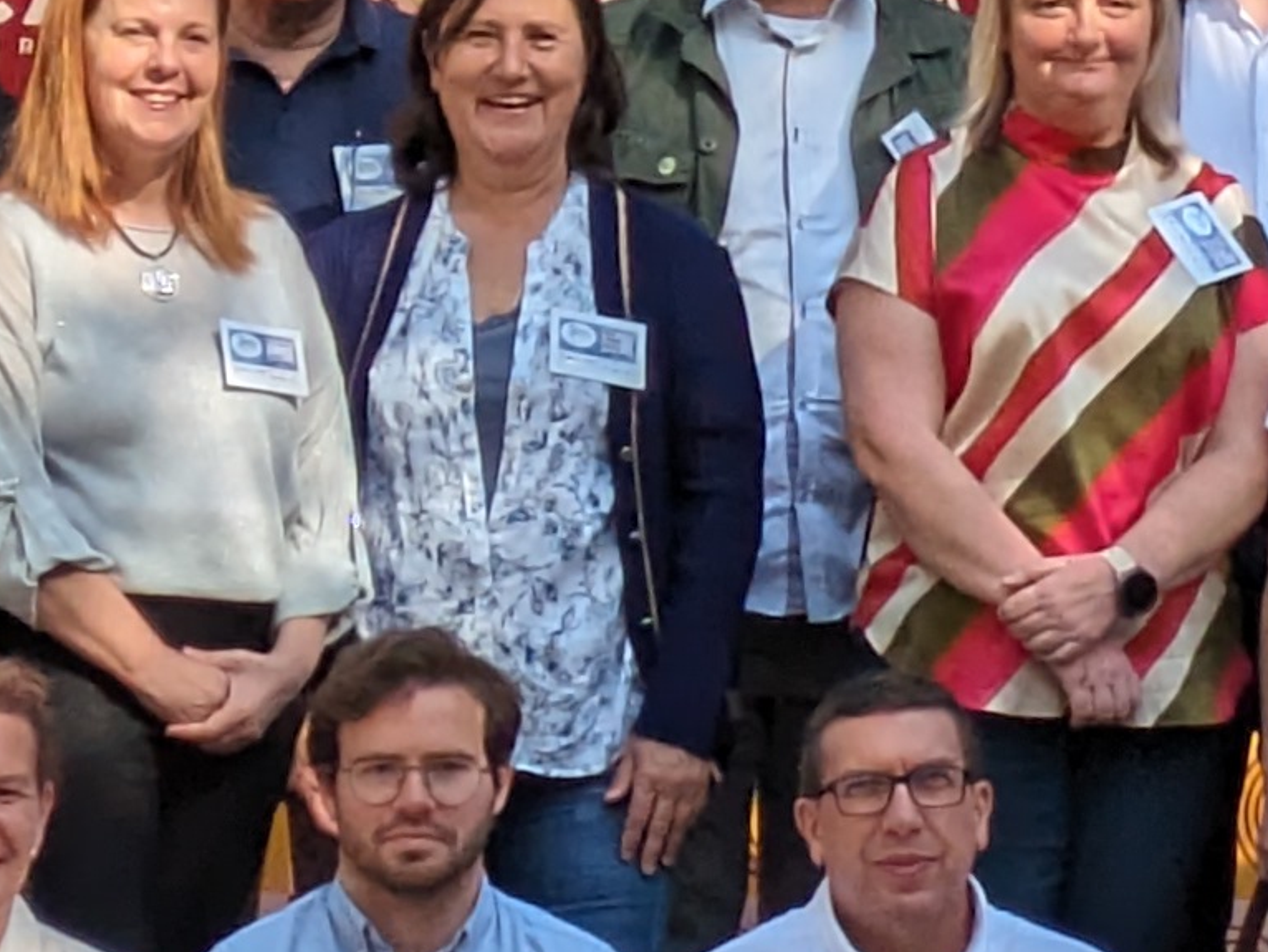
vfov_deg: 4.8
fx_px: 11286
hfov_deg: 6.4
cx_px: 1111
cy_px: -48
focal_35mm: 308
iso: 41
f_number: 1.89
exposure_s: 1/1862
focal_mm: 5.43
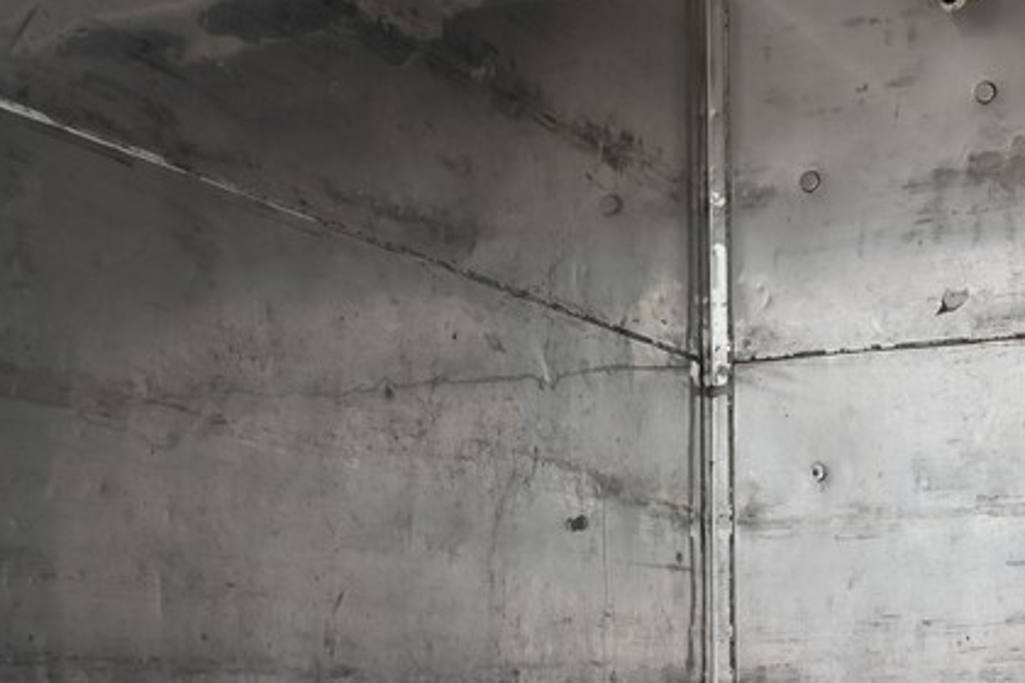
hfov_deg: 25.8
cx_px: 805
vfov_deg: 17.6
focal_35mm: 77
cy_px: 434
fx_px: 2201
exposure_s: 1/160
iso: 640
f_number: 9
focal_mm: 29.5
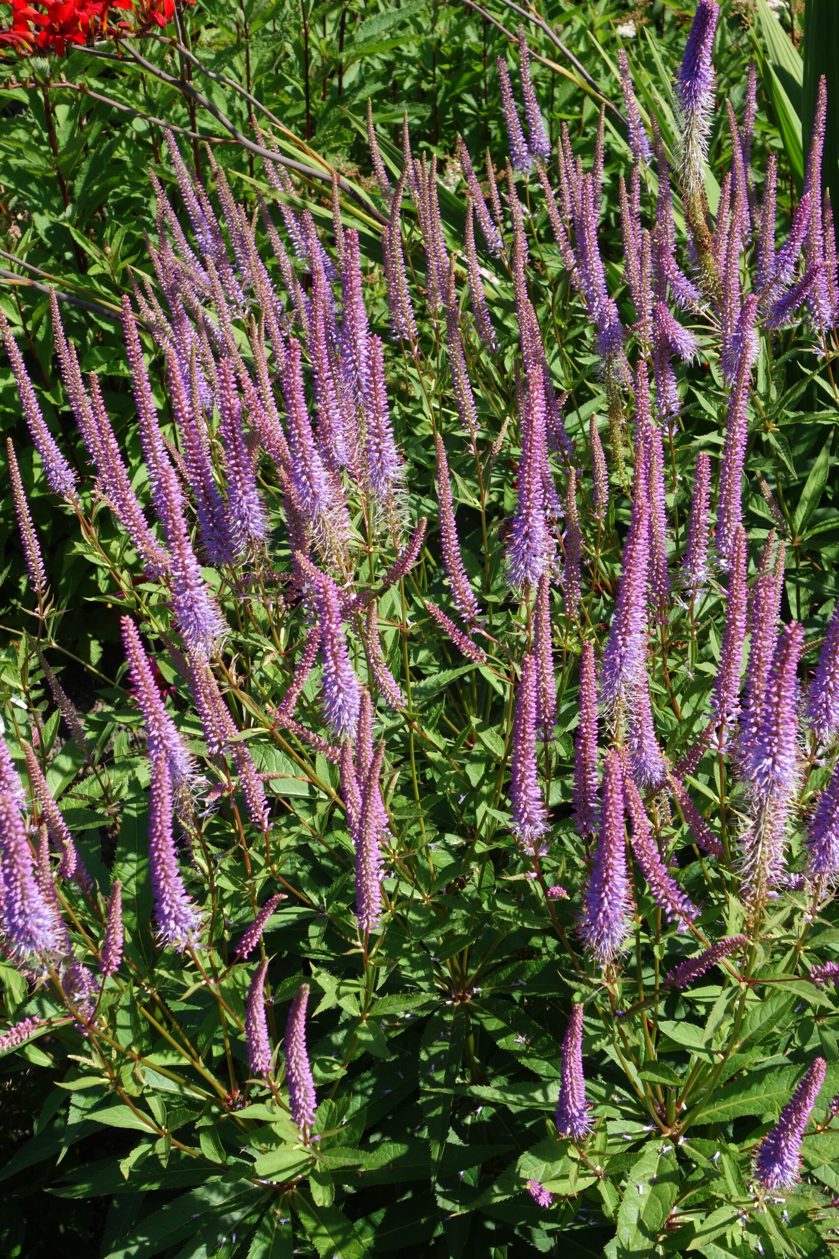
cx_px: 420
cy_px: 630
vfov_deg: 44.5
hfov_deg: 30.5
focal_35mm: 44
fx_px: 1538
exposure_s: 1/250
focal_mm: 16.39
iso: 125
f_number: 5.6
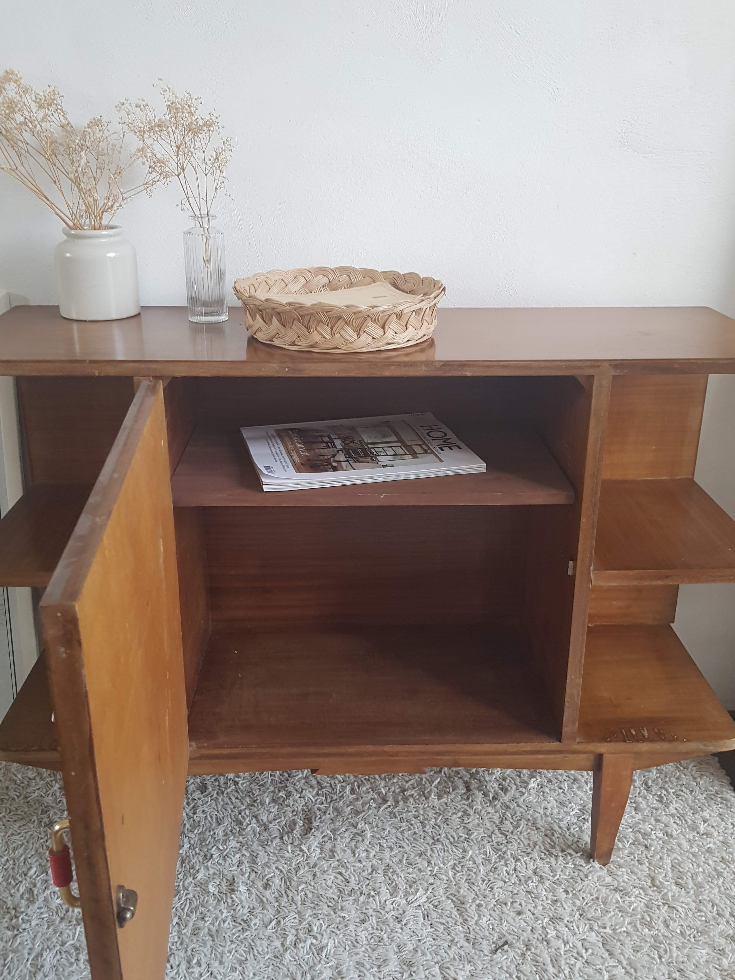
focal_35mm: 26
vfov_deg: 67.3
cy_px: 490
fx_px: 736
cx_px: 368
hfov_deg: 53.1
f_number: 1.7
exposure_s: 1/100
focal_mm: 4.2
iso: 160
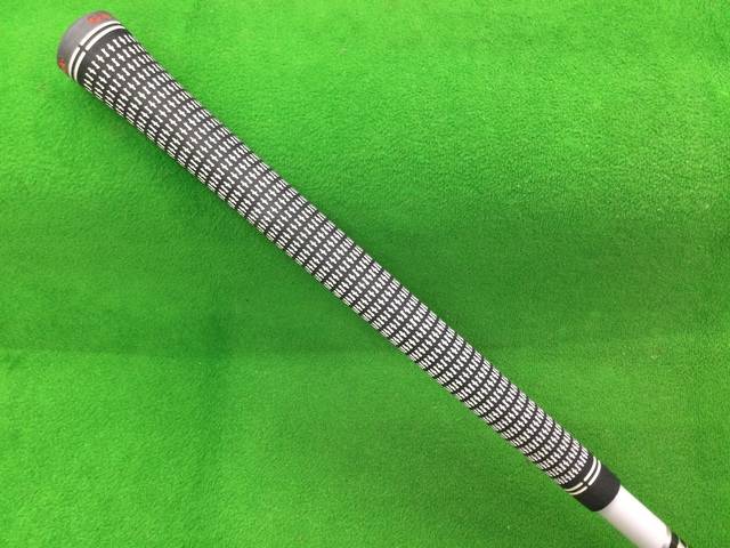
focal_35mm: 31
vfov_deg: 45.4
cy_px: 274
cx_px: 365
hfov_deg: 58.4
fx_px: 654
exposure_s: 1/30
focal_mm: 3.3
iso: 100
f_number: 2.4
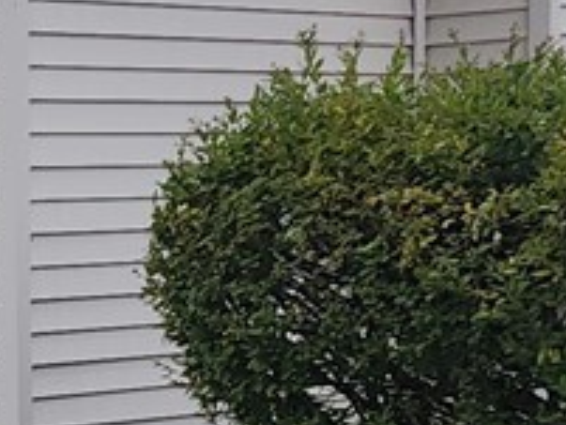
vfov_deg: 8.1
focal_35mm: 183
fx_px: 2994
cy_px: 490
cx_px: -986
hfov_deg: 9.2
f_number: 1.8
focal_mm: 6.4
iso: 12
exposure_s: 1/799
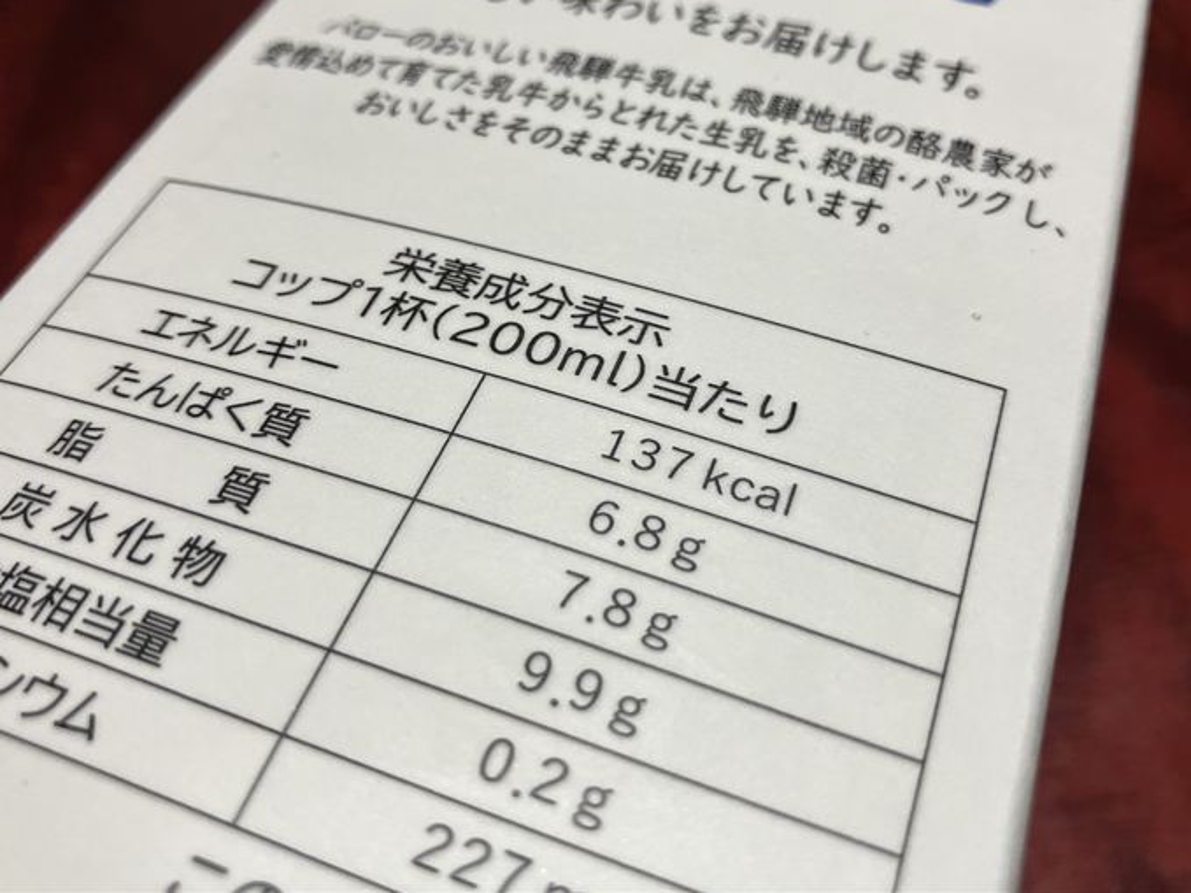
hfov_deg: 55.4
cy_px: 368
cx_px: 603
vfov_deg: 42.8
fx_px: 1135
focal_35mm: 33
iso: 80
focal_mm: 3.99
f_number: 1.8
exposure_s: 1/120
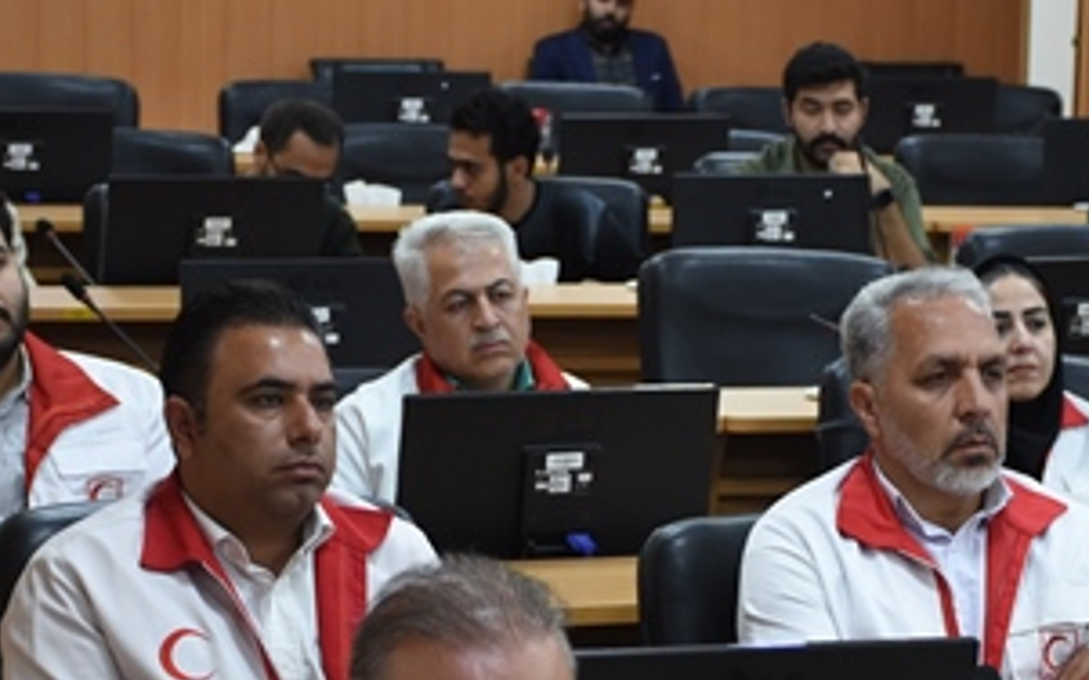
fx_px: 4335
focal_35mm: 146
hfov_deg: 14.3
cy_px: 512
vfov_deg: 9.0
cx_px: 778
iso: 1000
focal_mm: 45
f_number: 4.5
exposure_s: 1/100
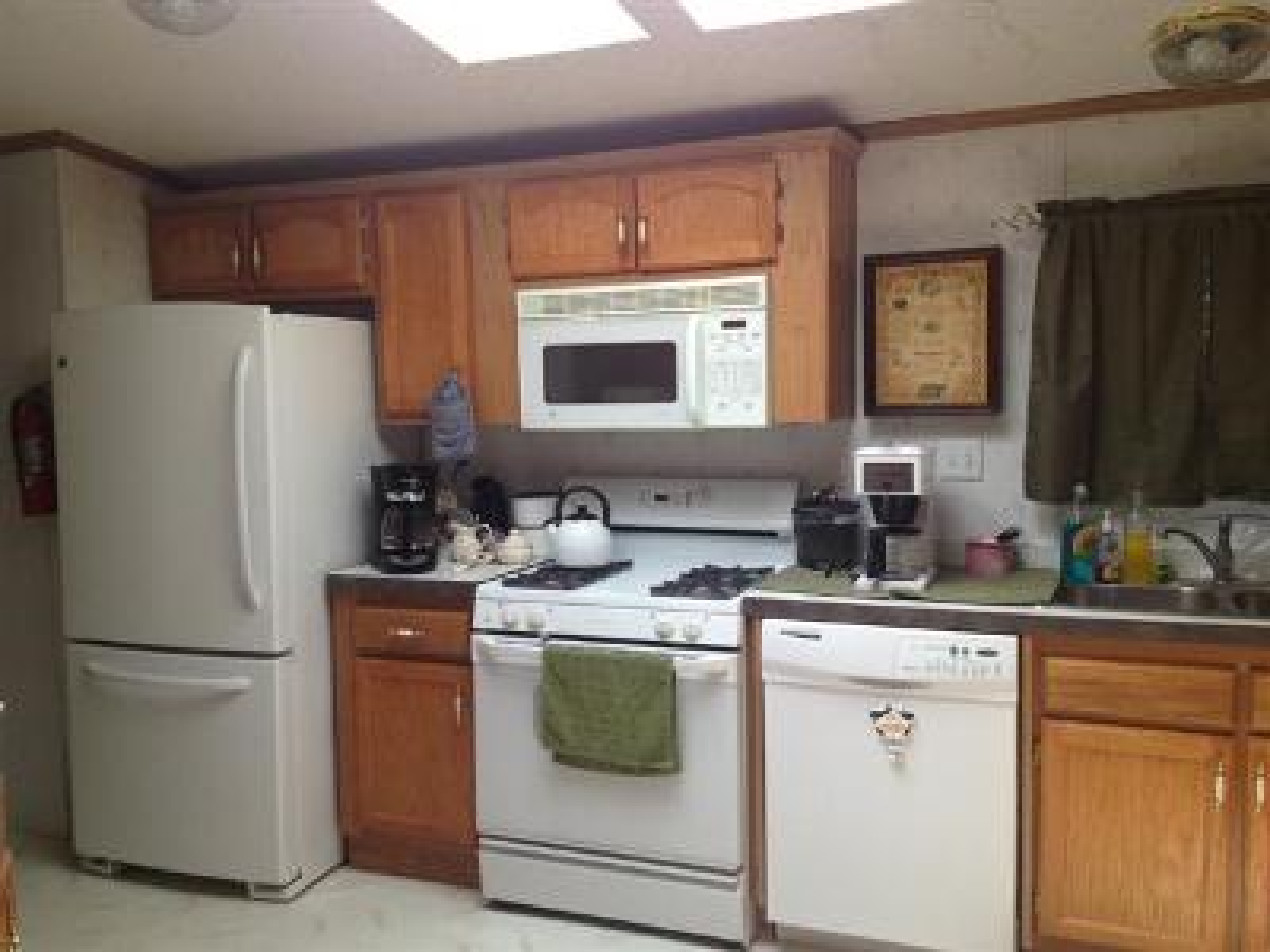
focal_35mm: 35
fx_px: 1284
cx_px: 635
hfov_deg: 52.6
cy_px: 476
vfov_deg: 40.7
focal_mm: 4.28
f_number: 2.4
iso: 80
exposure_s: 1/120
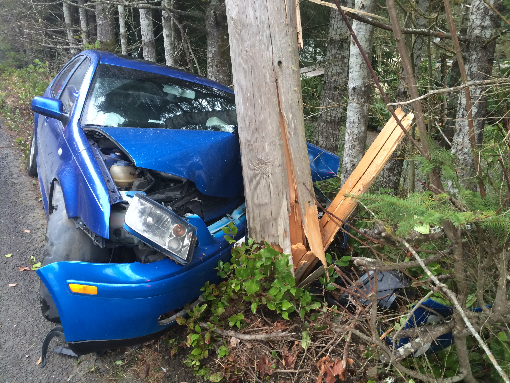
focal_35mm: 29
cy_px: 192
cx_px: 255
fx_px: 427
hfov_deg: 61.7
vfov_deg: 48.2
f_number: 2.2
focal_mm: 4.15
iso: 64
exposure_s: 1/30
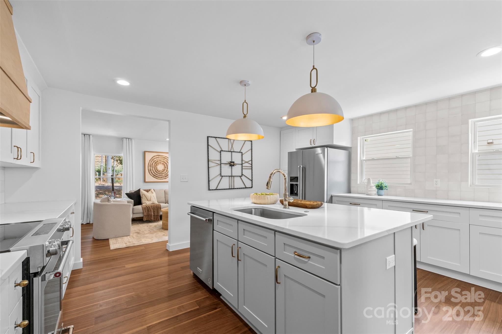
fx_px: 209
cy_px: 167
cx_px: 251
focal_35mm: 15
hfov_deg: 100.4
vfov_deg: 77.3
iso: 250
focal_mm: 10
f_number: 9
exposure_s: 1/4
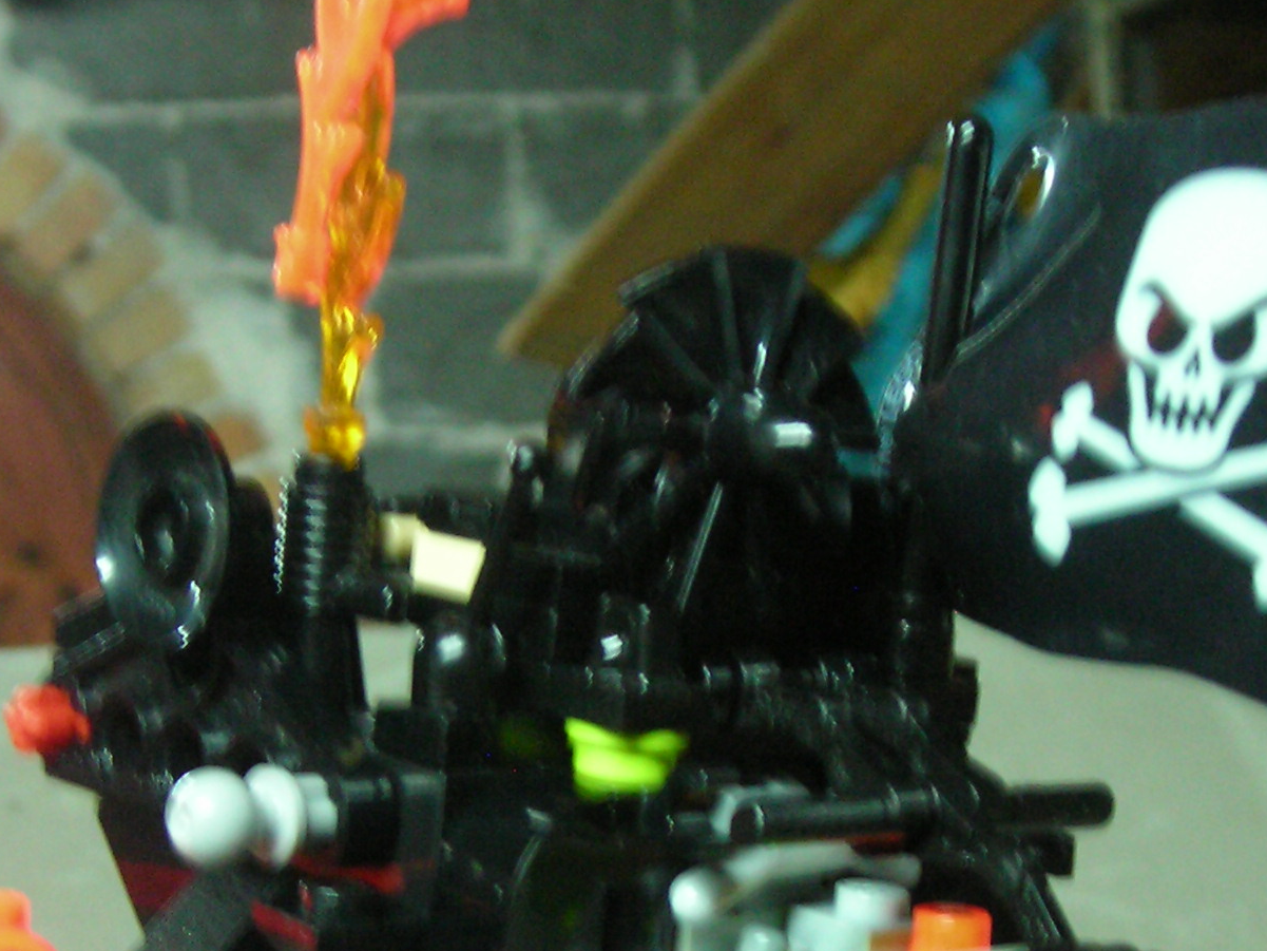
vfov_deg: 17.8
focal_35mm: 82
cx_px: 713
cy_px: 793
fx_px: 3002
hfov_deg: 23.8
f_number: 3.2
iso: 200
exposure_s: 1/2.7
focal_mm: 6.3
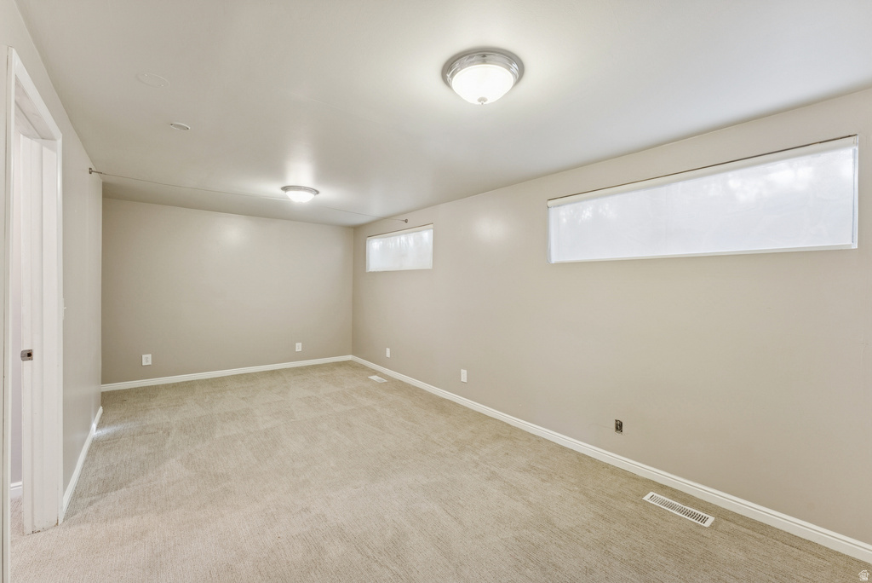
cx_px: 436
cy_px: 292
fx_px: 359
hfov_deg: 101.1
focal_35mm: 15
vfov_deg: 78.2
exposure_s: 1/8
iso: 640
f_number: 8
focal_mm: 14.8
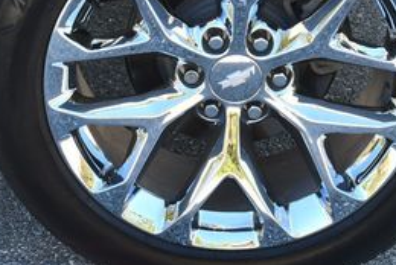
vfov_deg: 11.6
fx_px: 1299
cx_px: 196
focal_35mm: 118
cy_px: 26
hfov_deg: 17.3
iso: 360
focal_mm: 24
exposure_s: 1/250
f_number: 5.6
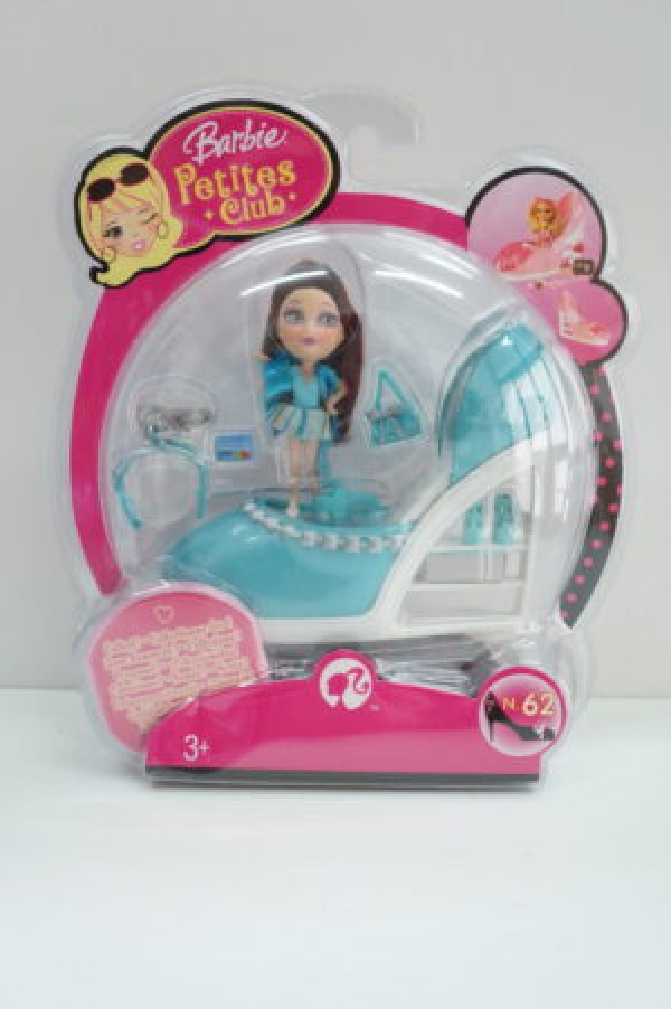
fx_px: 882
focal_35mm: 32
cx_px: 336
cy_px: 504
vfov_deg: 59.5
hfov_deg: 41.7
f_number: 5.6
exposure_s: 1/60
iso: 1250
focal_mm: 21
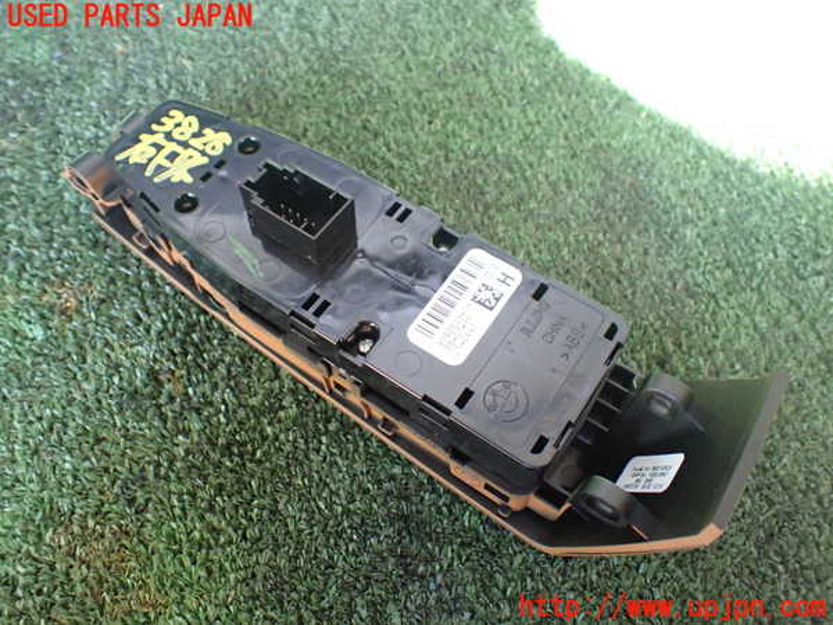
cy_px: 312
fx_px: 722
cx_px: 416
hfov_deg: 60.0
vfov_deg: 46.8
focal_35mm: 30
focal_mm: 5.4
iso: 800
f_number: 2.3
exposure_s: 1/125
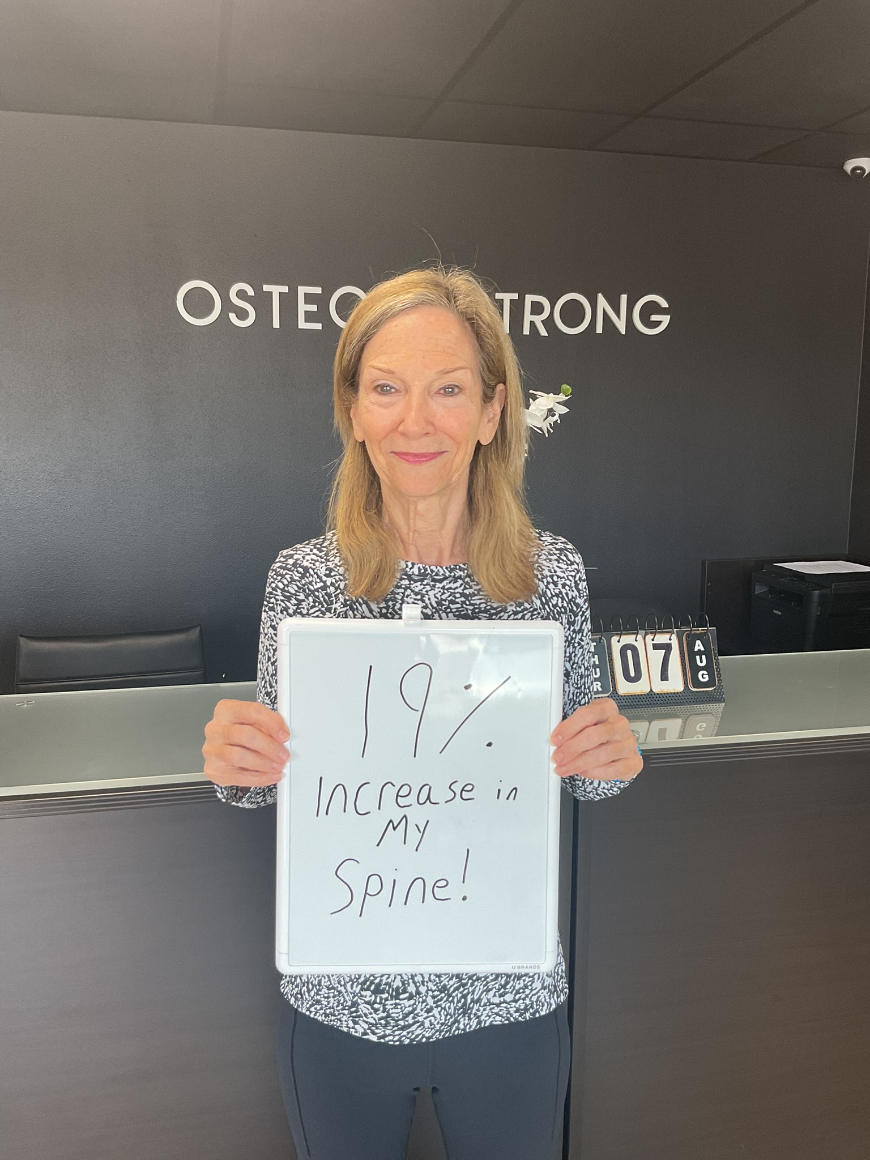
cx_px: 435
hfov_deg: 48.2
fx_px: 972
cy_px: 580
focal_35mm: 29
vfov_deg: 61.7
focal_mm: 3
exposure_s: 1/120
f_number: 1.8
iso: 50
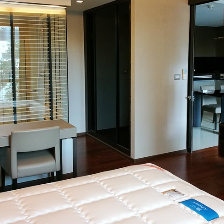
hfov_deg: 42.8
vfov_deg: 42.6
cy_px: 90
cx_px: 126
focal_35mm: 39
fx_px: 286
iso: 160
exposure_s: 1/33.3
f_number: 2.2
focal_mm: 4.5
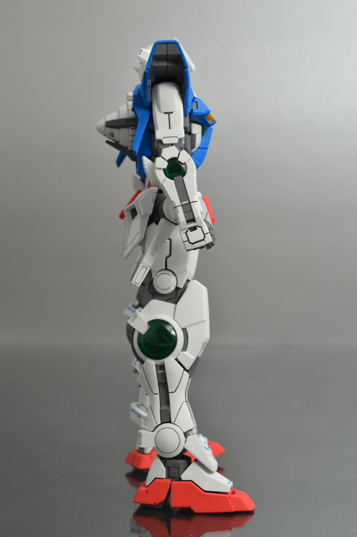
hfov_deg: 22.6
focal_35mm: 60
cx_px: 178
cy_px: 268
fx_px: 894
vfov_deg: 33.4
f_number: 7.1
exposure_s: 1/6
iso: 200
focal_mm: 40
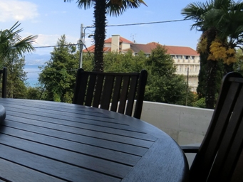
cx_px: 23
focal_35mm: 45
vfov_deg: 32.1
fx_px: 316
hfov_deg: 39.0
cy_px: 111
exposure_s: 1/125
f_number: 7.5
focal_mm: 4.3
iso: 64
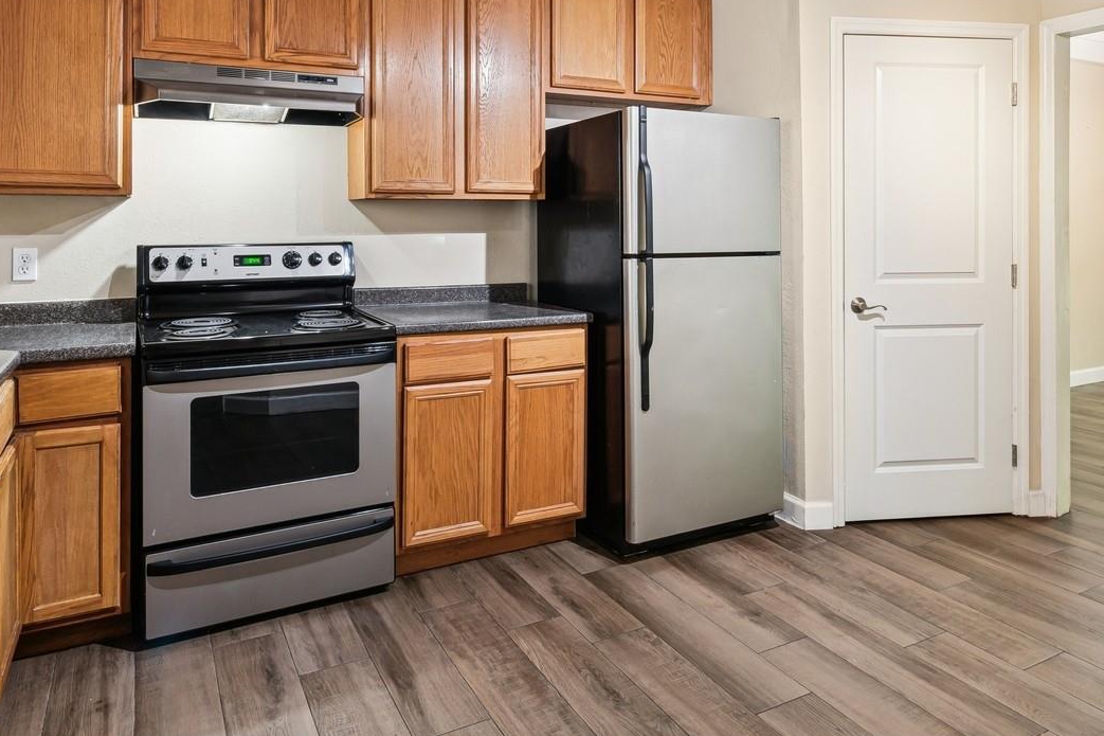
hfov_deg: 76.1
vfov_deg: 53.3
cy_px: 212
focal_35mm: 23
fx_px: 705
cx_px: 562
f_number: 8
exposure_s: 1/2.5
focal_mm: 10
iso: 200
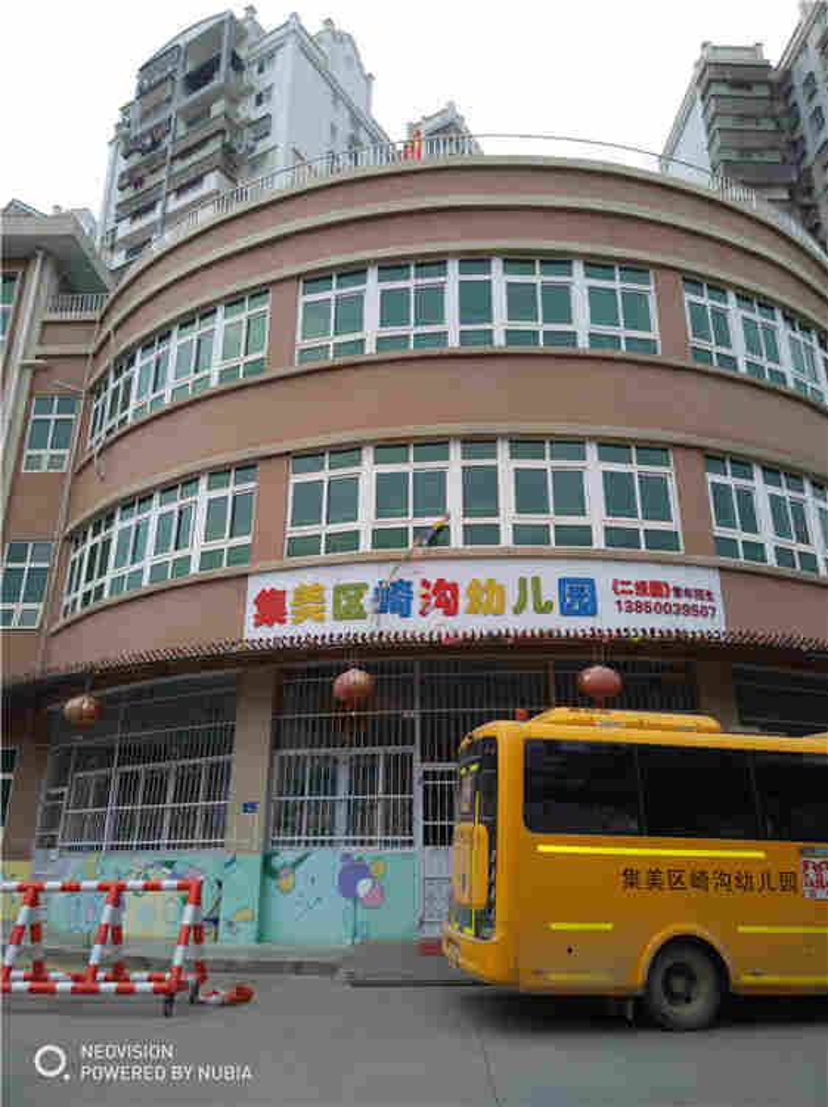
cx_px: 414
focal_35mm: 23
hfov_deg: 58.8
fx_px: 735
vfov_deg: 74.0
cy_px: 554
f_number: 2
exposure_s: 1/100
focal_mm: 4.04
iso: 100
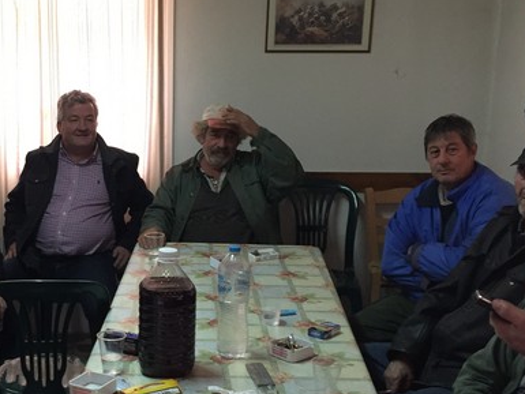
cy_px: 256
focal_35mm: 58
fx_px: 880
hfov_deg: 32.5
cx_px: 124
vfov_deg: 25.1
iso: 160
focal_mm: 4.15
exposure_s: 1/33
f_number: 2.2
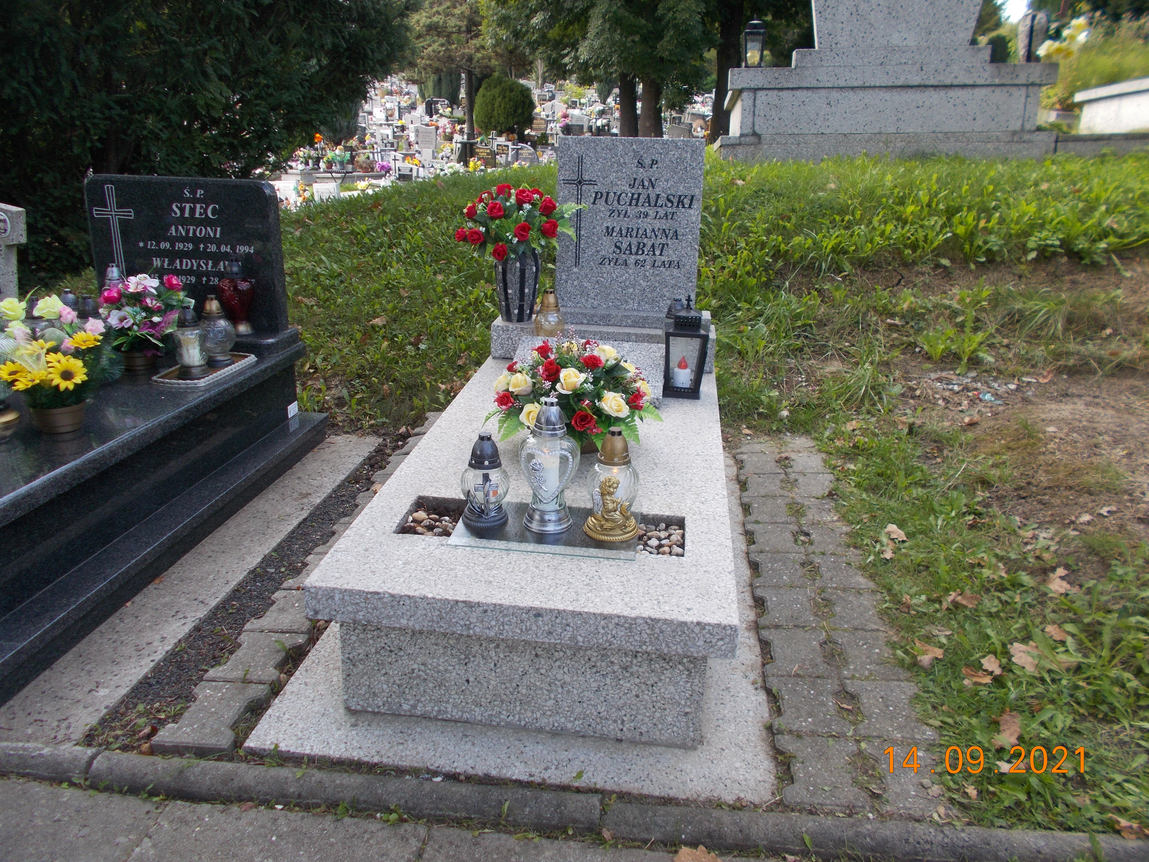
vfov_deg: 53.1
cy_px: 431
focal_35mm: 26
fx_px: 863
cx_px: 574
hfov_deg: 67.3
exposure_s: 1/160
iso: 80
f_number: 3.2
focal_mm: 4.6
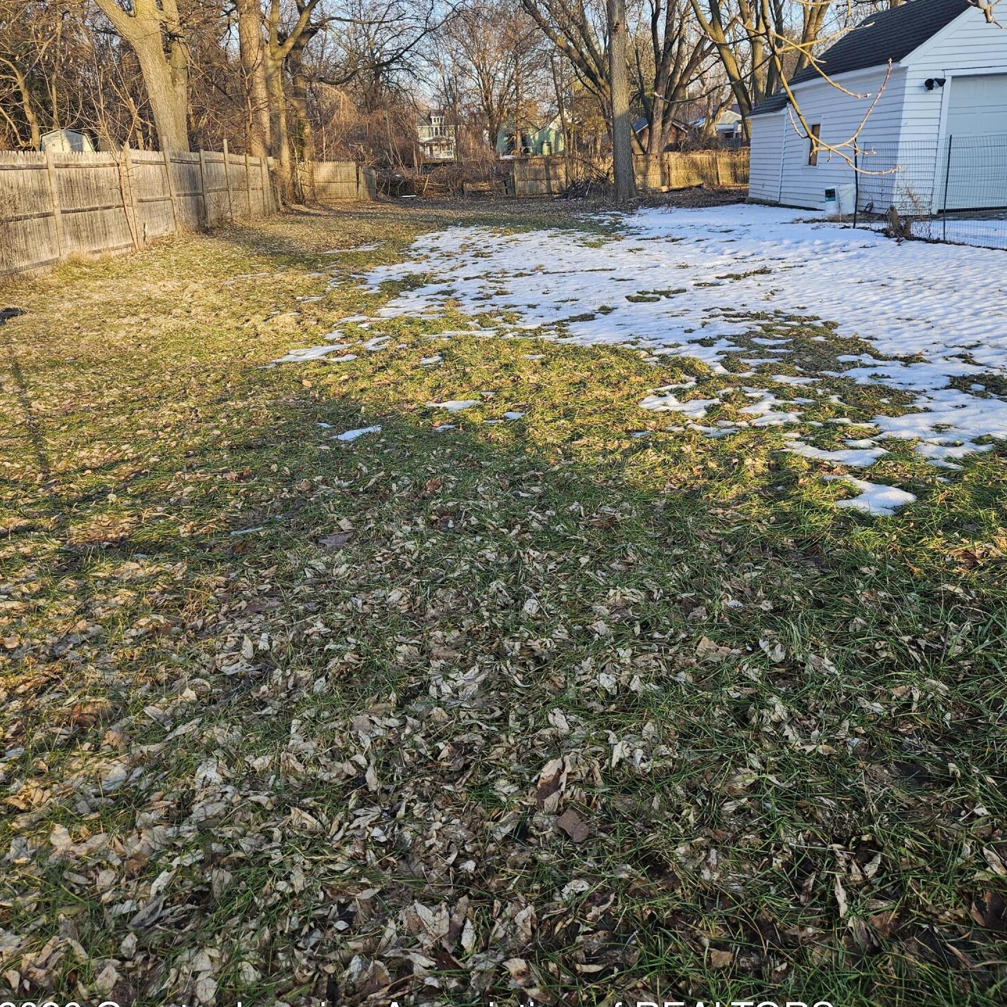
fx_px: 922
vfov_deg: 56.7
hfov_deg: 57.3
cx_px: 513
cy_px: 387
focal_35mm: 28
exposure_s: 1/274
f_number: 1.8
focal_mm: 5.4
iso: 25
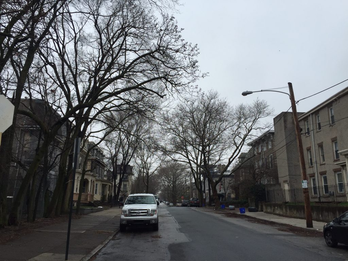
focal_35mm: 29
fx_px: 292
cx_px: 174
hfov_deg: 61.7
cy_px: 130
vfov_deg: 48.2
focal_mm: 4.15
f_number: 2.2
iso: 32
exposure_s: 1/1582
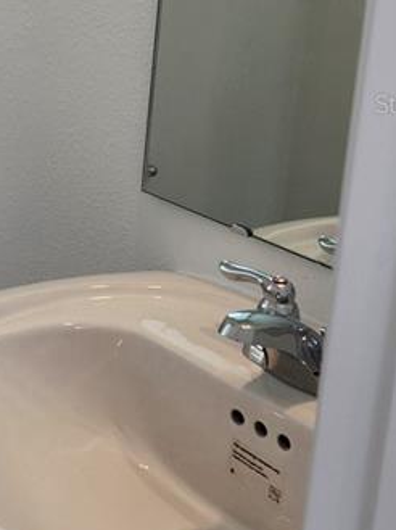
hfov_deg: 15.8
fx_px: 1284
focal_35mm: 84
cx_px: -235
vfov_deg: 23.0
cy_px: 103
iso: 40
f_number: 1.8
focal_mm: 5.4
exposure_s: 1/120
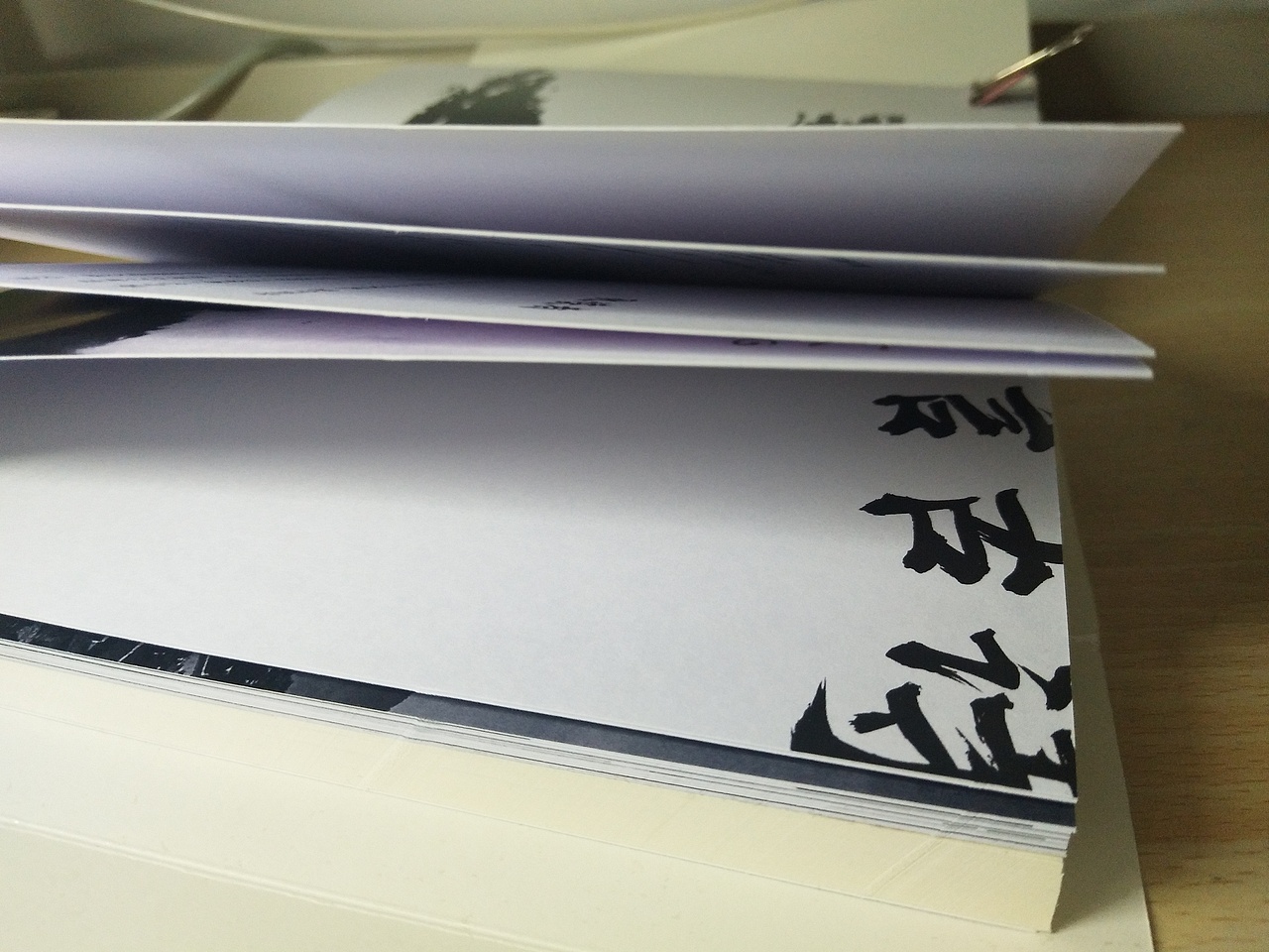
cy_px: 476
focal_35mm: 26
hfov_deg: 67.3
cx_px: 634
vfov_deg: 53.1
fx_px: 953
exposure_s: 1/50
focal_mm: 3.88
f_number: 2
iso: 250
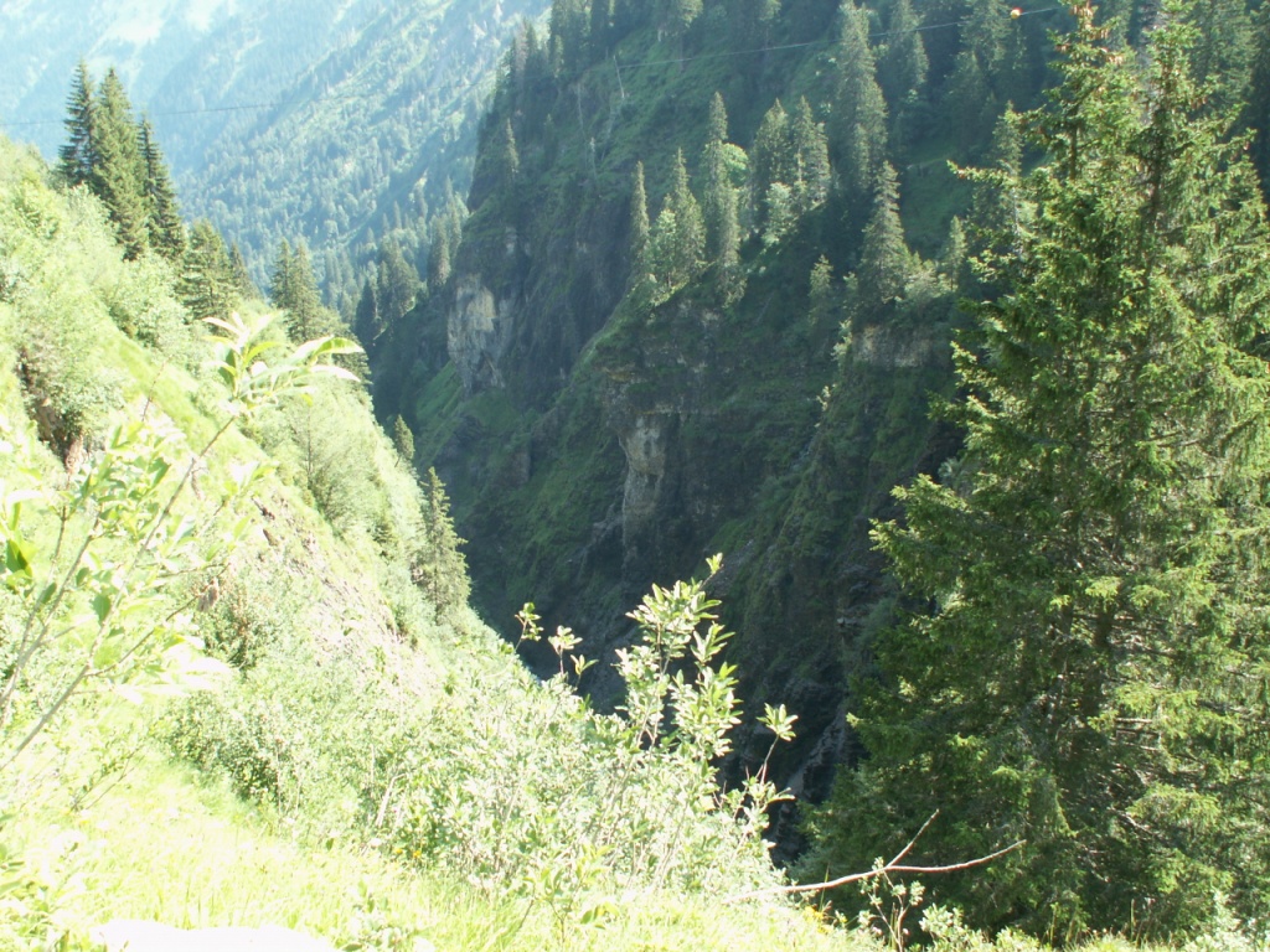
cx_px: 635
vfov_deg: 40.7
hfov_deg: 52.6
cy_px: 476
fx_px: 1284
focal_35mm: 35
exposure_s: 1/30
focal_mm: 5.86
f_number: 4.5
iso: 50
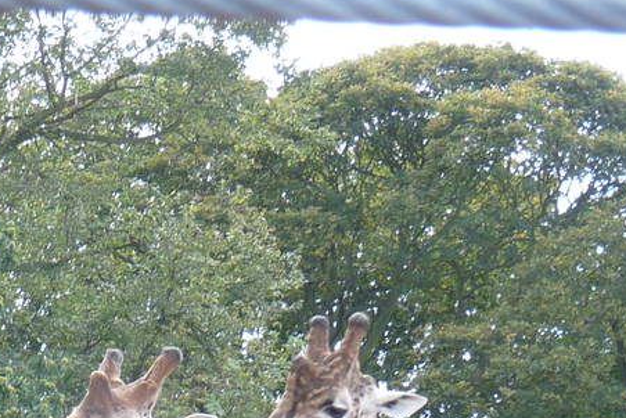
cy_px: 743
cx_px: 24
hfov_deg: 5.1
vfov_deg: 3.4
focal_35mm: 401
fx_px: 6977
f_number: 3.6
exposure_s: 1/80
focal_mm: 19.4
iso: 100
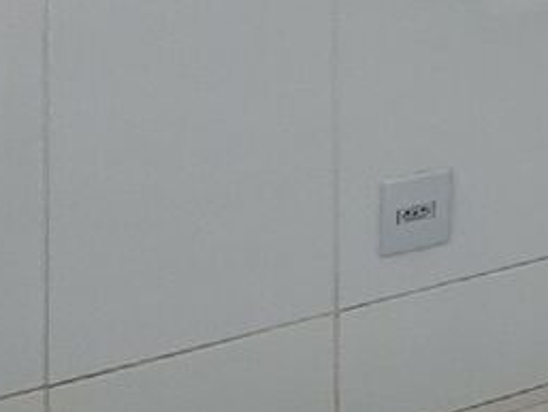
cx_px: 1847
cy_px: -448
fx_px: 1536
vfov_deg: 13.0
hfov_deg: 10.0
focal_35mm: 97
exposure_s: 1/124
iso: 64
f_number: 2.2
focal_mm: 2.2
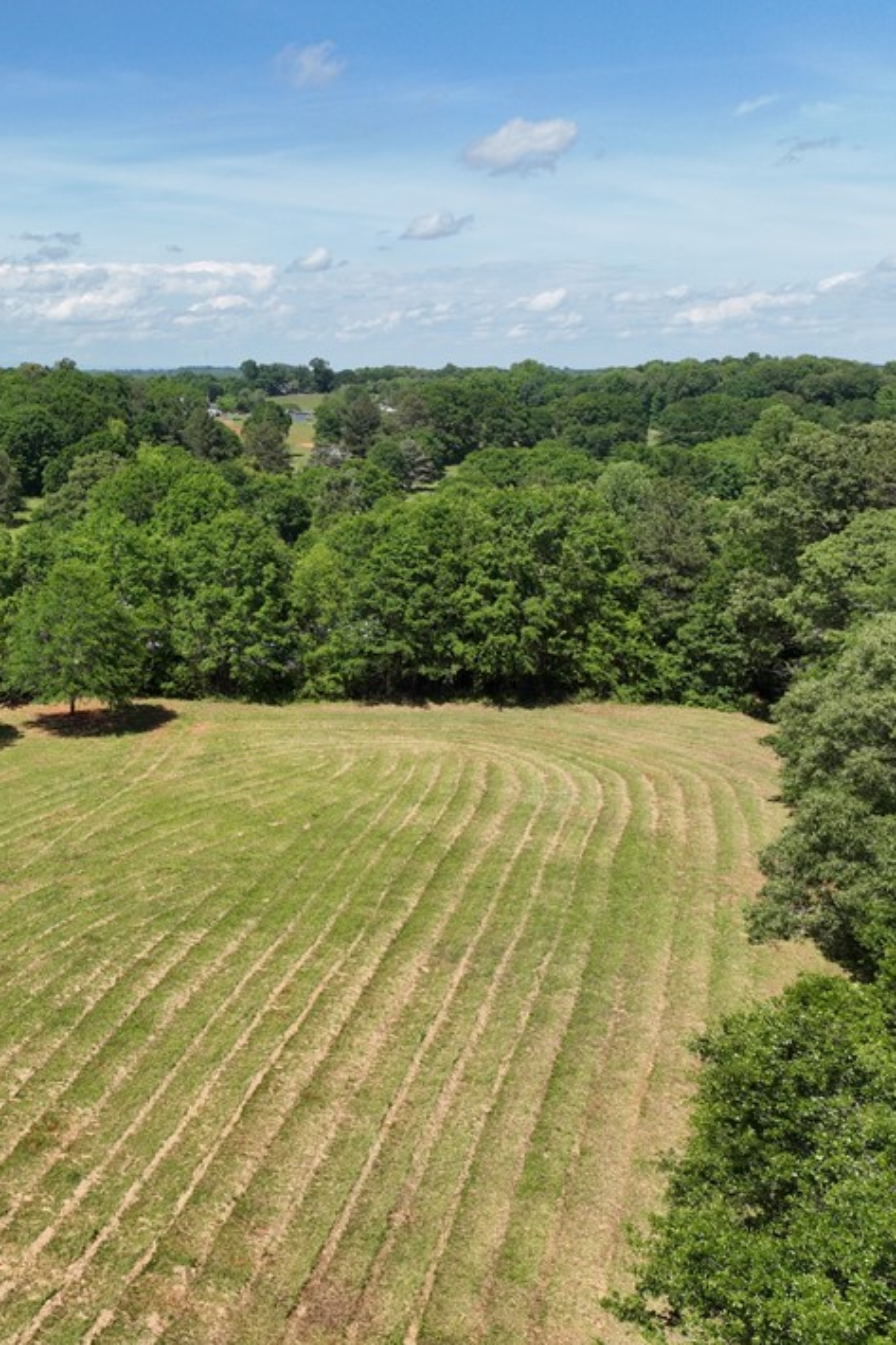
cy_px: 681
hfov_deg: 32.9
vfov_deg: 53.1
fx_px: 1345
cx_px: -59
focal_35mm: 36
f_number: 2.8
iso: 100
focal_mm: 12.29
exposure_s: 1/200
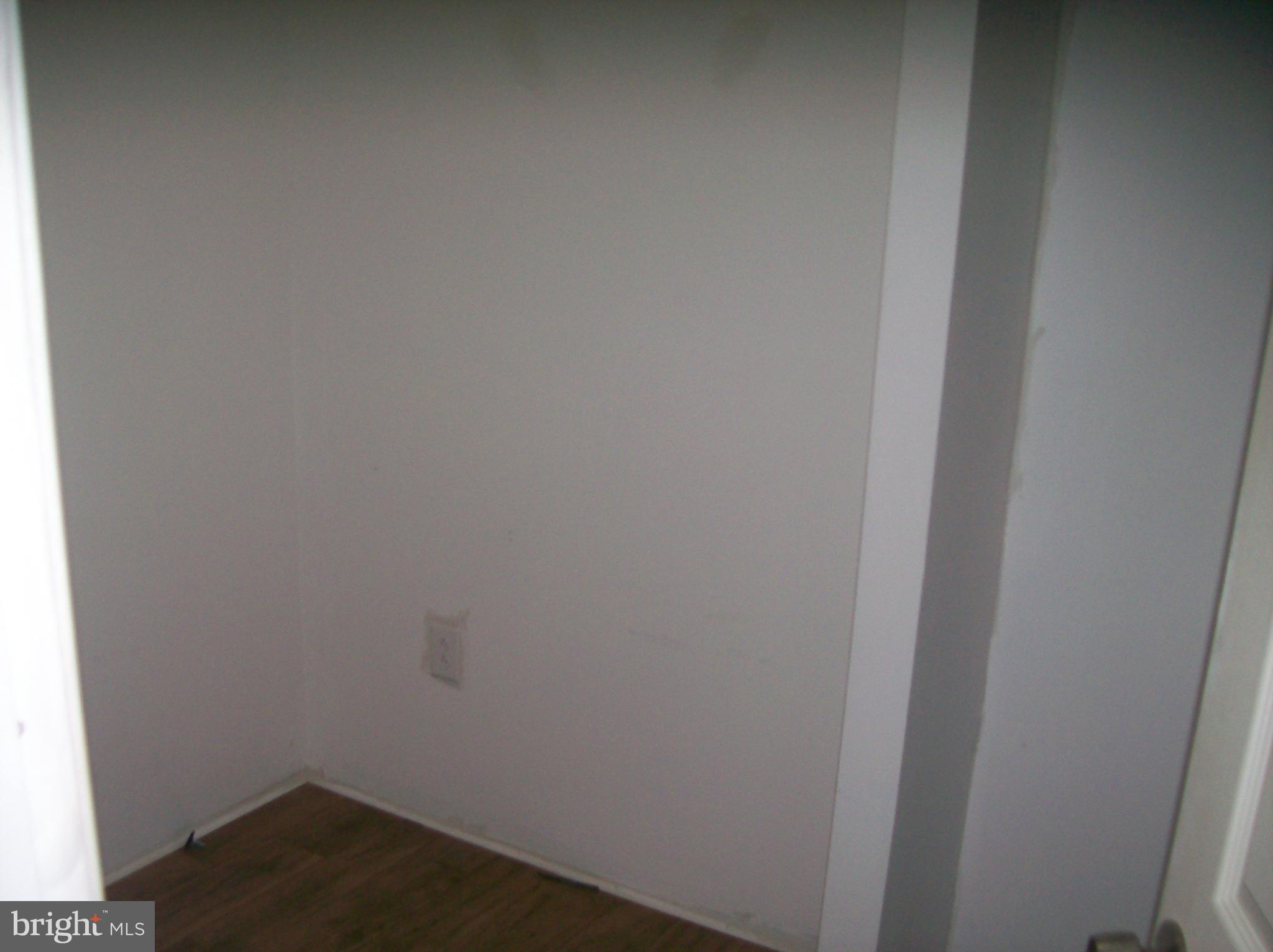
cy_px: 476
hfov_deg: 51.4
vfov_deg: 39.6
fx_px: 1323
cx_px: 636
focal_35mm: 36
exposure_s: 1/64
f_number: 2.7
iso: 80
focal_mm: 6
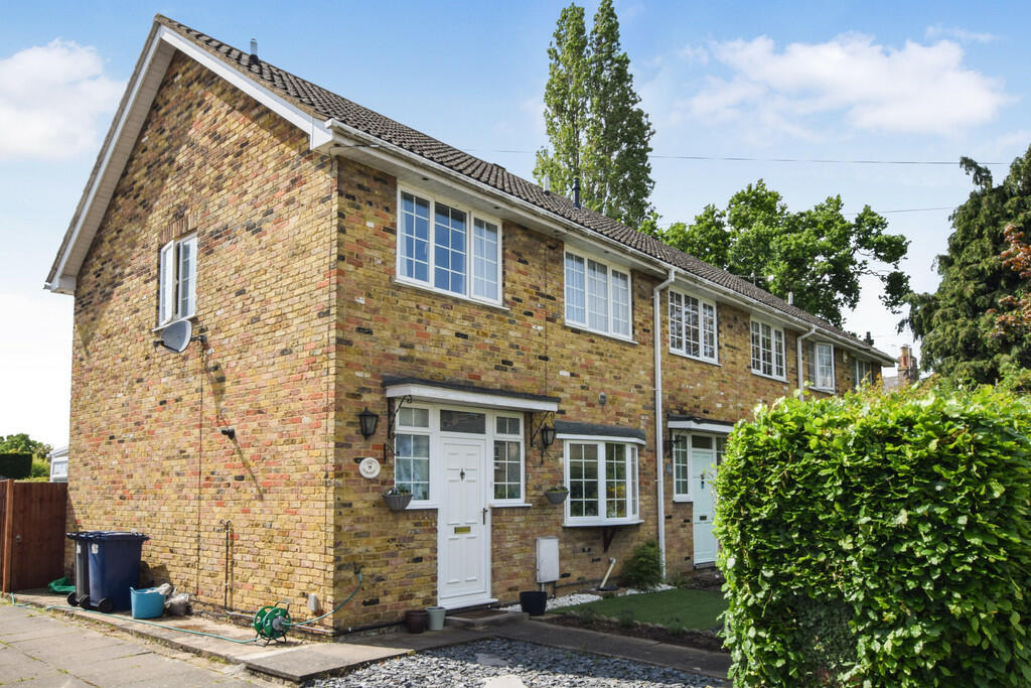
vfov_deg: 50.4
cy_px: 344
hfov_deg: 70.4
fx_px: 730
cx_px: 516
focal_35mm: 26
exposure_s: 1/60
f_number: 16
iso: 140
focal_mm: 17
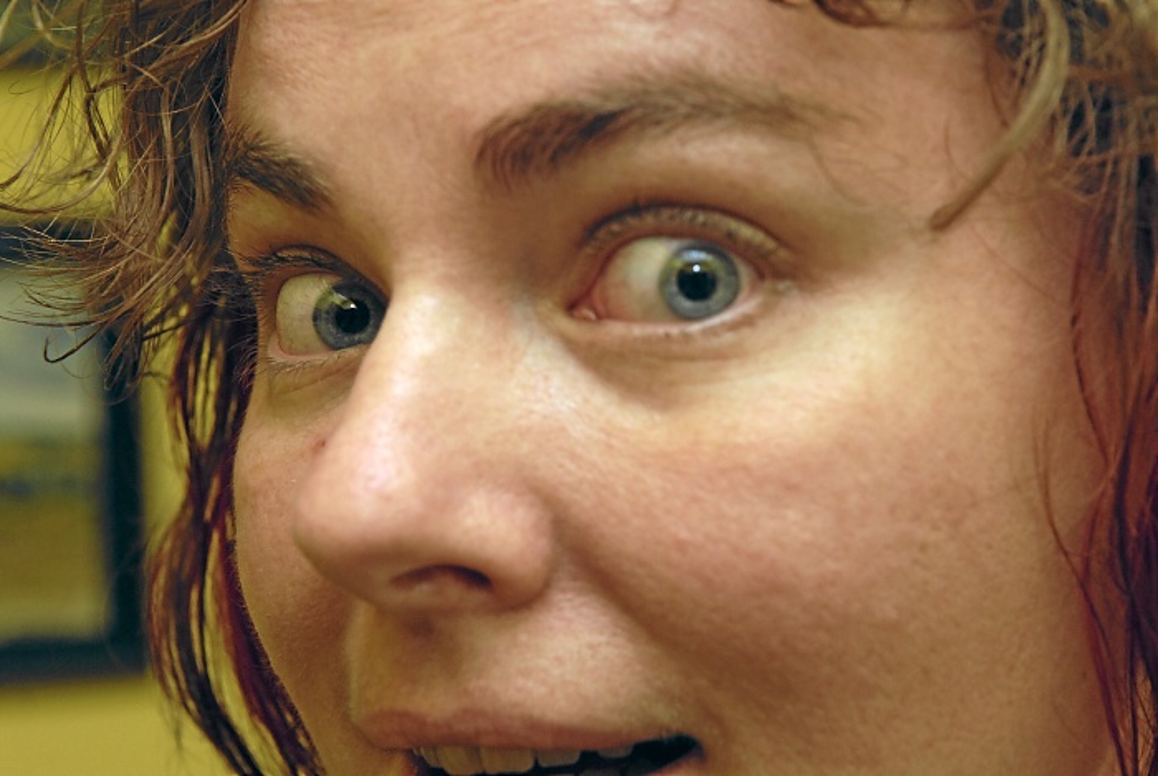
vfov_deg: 16.6
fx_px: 2658
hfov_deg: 24.6
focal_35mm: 82
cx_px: 579
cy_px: 388
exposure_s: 1/60
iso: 400
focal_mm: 55
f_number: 5.6
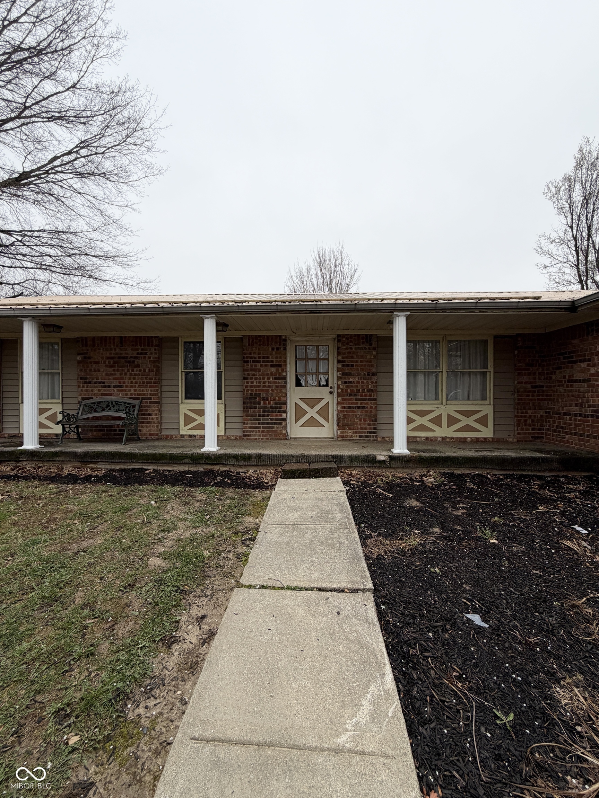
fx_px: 323
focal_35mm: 14
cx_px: 300
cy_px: 399
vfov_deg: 102.1
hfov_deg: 85.7
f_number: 2.2
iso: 50
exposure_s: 1/502
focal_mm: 2.22
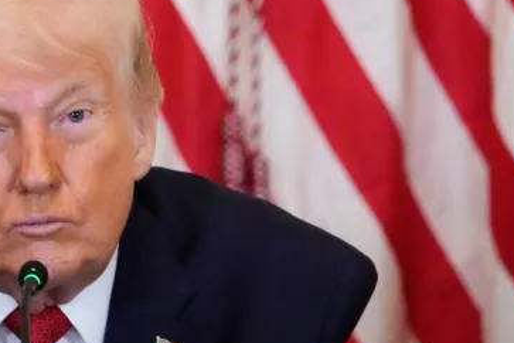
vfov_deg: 1.0
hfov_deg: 1.5
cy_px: -71
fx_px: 19645
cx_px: 42
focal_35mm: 1376
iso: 12800
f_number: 6.3
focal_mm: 500
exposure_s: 1/160
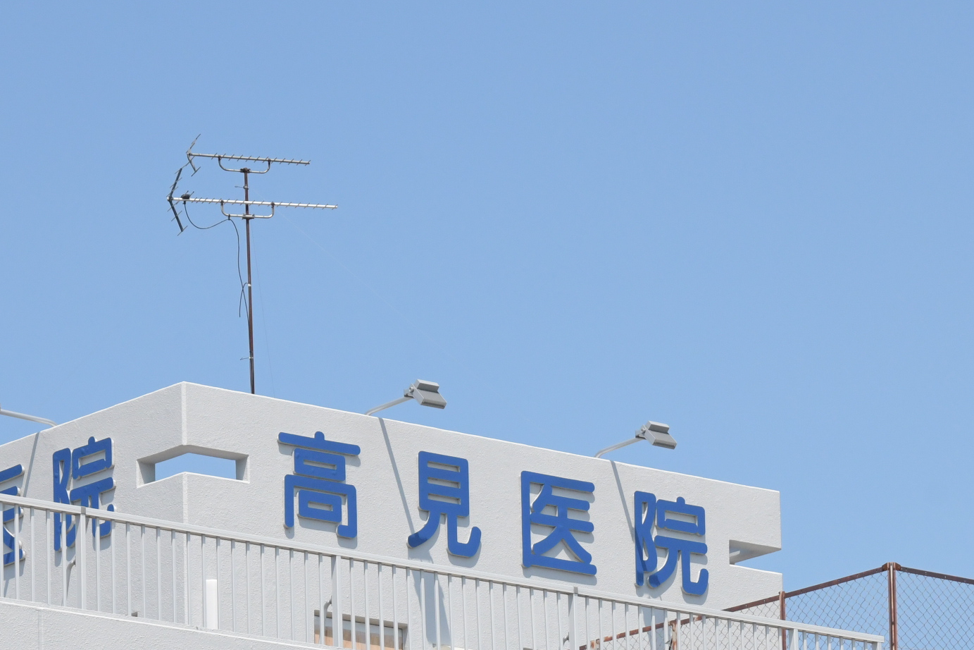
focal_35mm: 203
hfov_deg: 10.1
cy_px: 730
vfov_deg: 6.7
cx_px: 654
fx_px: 5492
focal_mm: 68
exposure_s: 1/2000
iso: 1000
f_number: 11
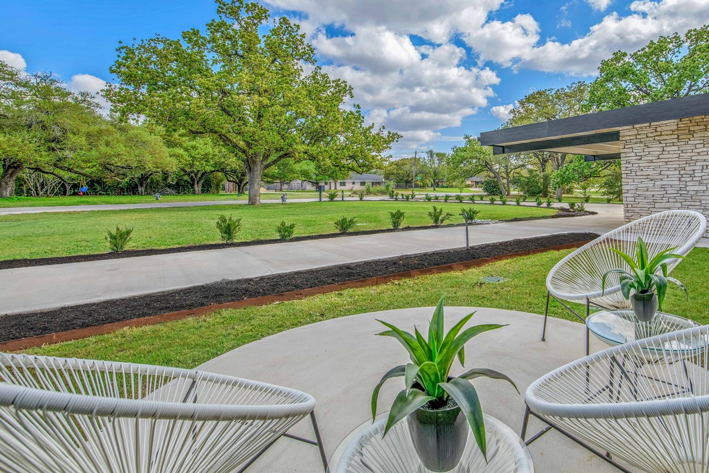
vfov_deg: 63.5
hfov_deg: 86.0
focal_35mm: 19
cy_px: 174
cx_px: 418
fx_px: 374
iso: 100
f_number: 7.1
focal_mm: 15
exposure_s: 1/160
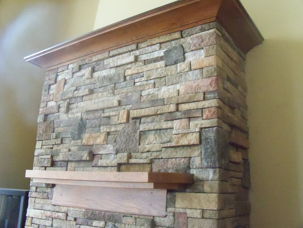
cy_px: 114
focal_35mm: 35
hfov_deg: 52.6
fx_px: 306
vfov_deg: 40.7
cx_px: 152
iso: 1600
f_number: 3.5
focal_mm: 6.2
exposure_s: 1/25
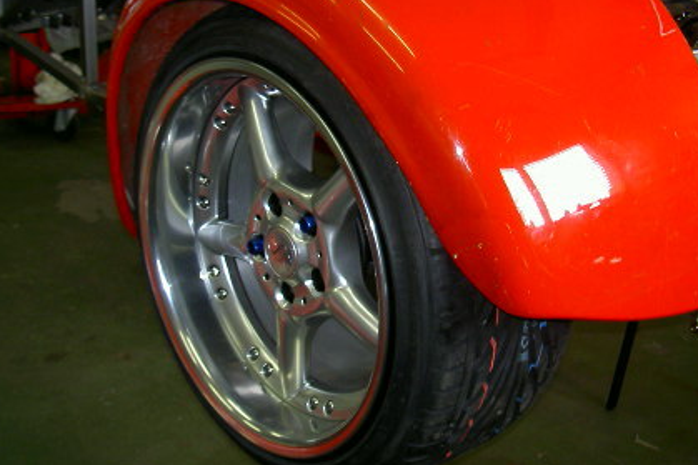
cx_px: 426
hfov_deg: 32.3
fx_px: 1202
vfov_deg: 21.8
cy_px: 140
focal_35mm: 62
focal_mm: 8
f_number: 2.8
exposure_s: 1/59.5
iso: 100
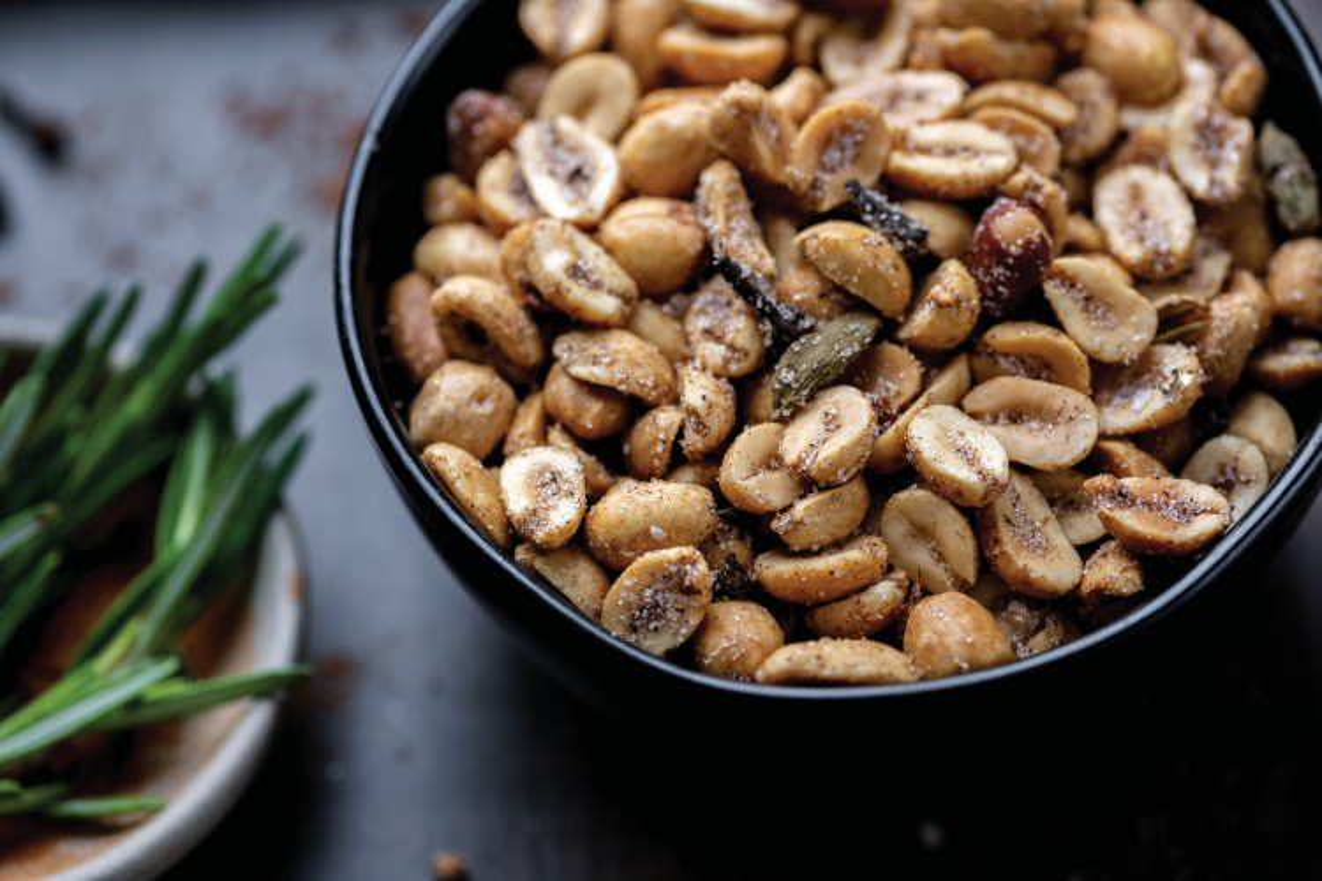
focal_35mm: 105
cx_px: 661
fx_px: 3856
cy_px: 440
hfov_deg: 19.5
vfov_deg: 13.0
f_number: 6.3
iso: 64
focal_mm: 105
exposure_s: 1/200
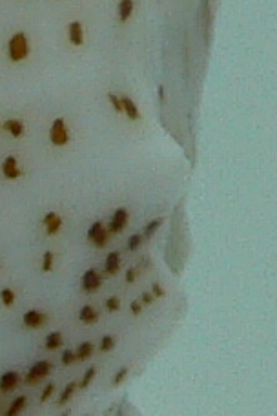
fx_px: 3716
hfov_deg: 4.1
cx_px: -643
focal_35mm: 322
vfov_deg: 6.4
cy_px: 285
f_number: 2.8
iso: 80
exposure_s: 1/80
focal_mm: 4.6
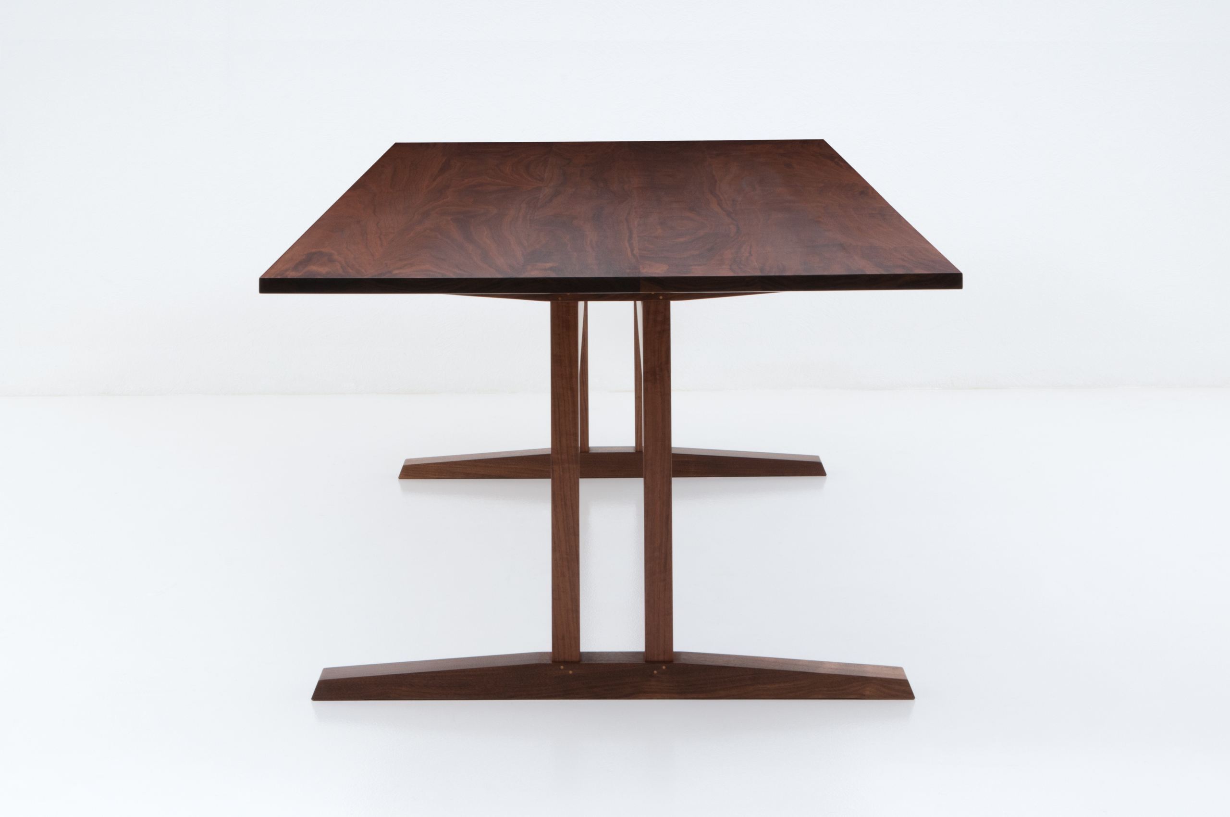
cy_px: 408
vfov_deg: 19.7
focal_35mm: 69
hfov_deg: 29.3
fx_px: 2354
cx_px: 615
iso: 200
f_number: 18
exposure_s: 1/100
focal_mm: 46
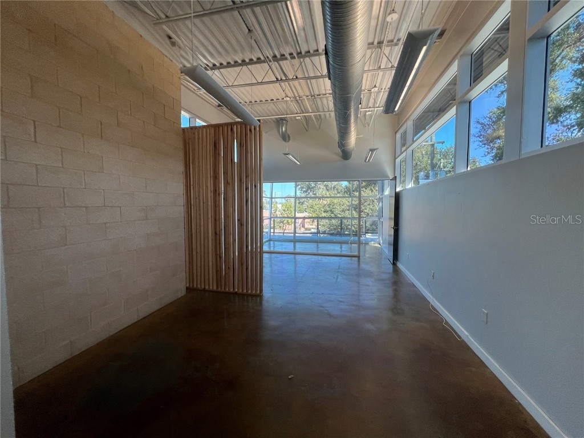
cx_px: 292
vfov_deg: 89.9
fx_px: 219
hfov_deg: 106.2
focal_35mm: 13
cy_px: 219
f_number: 1.8
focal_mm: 1.57
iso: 250
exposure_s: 1/120
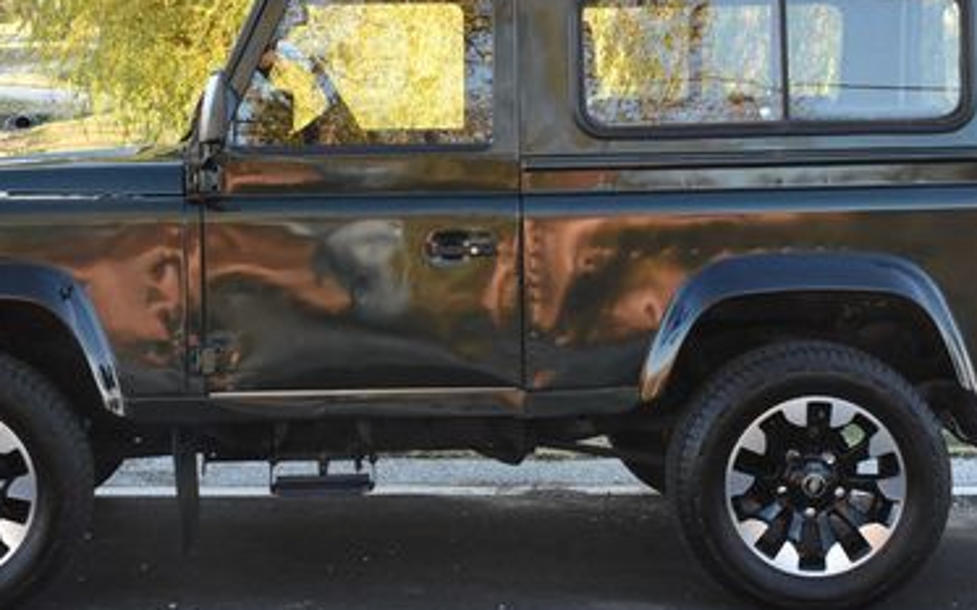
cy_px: 220
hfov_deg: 24.6
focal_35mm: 84
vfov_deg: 15.5
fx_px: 2236
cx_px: 451
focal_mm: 32
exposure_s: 1/200
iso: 2000
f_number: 13
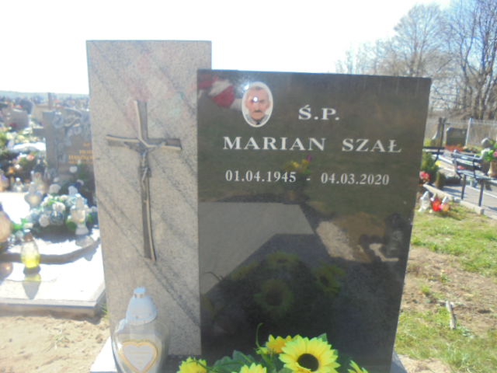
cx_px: 248
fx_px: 373
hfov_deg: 67.3
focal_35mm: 26
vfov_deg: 53.1
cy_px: 186
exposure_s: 1/200
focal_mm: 4.6
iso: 100
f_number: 11.5
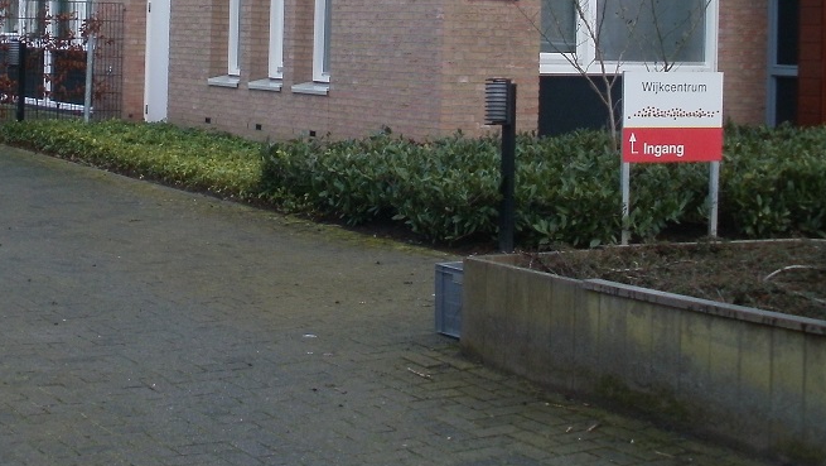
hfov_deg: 27.4
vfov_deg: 15.3
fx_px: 1687
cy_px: -49
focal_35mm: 77
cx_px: 317
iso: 100
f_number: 3.5
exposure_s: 1/125
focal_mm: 6.3
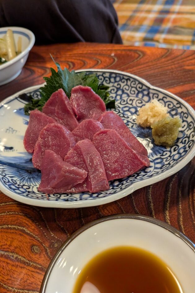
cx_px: 89
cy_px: 158
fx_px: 219
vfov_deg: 67.3
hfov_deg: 47.9
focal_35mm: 27
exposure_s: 1/88.5
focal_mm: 4.53
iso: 70
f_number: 1.7
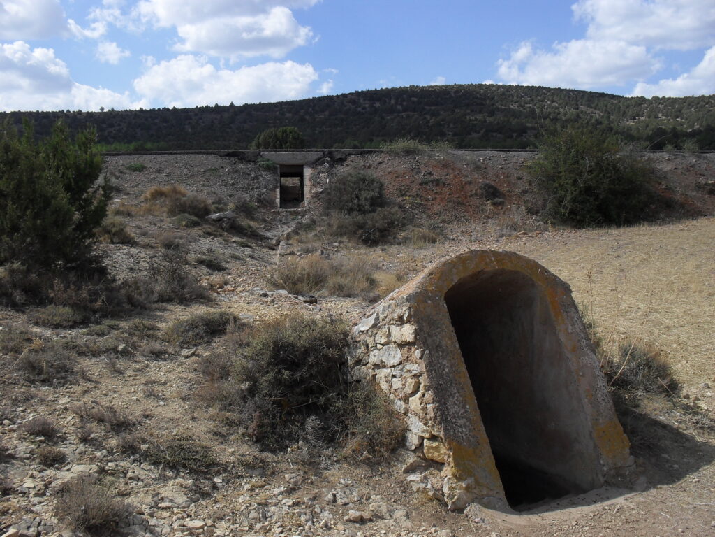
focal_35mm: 35
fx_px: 723
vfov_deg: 40.7
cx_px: 358
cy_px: 268
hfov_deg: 52.6
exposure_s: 1/250
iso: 100
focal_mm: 6.3
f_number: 8.4
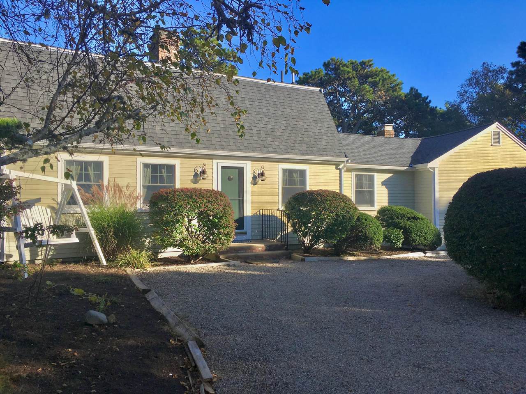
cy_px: 197
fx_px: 441
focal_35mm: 29
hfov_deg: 61.7
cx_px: 263
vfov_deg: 48.2
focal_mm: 4.15
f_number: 2.2
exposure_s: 1/1789
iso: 25
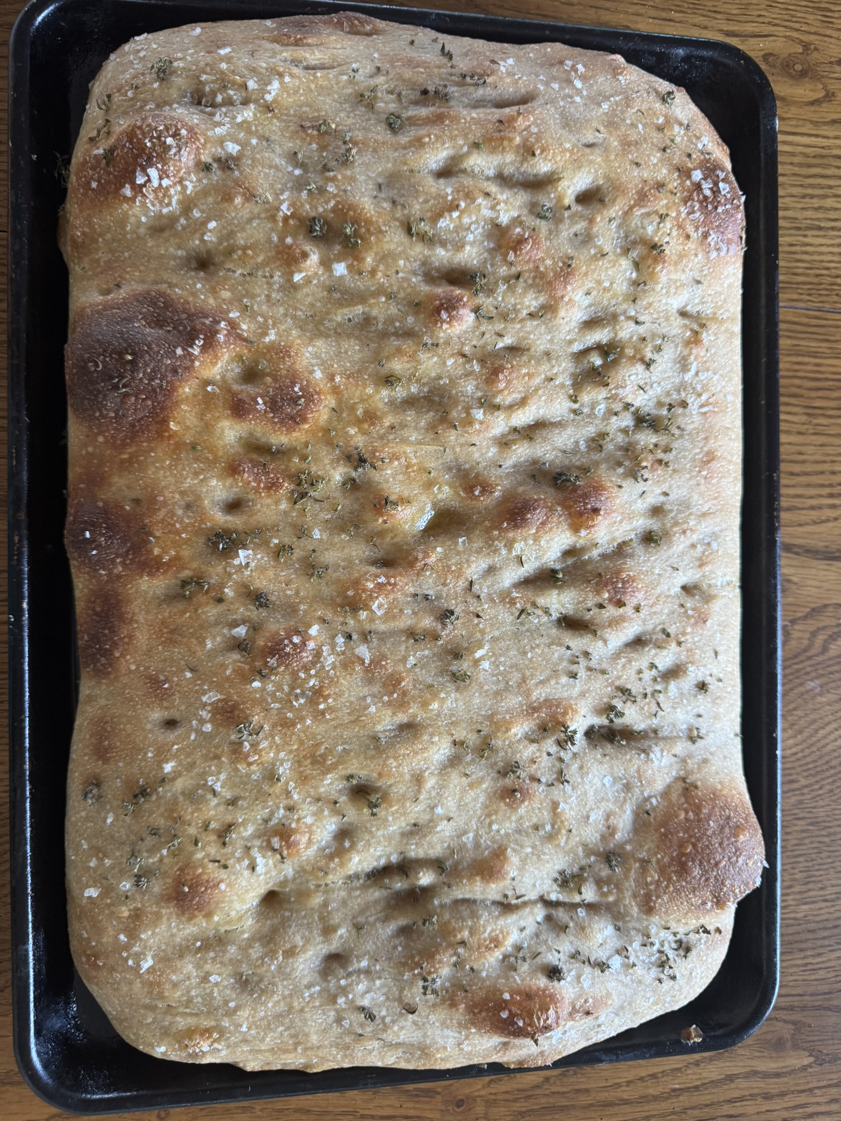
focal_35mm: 24
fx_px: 777
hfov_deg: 56.8
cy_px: 560
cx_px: 420
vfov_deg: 71.6
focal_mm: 6.76
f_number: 1.78
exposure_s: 1/103
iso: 200
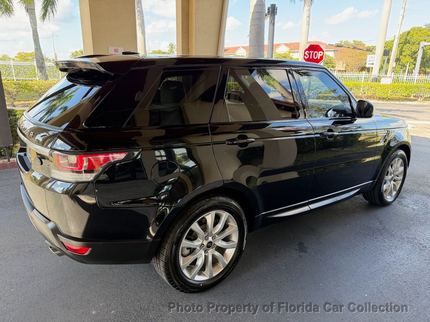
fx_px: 298
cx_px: 215
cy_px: 161
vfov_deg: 56.8
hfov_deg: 71.6
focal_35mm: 24
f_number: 1.78
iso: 80
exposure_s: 1/190
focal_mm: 6.76
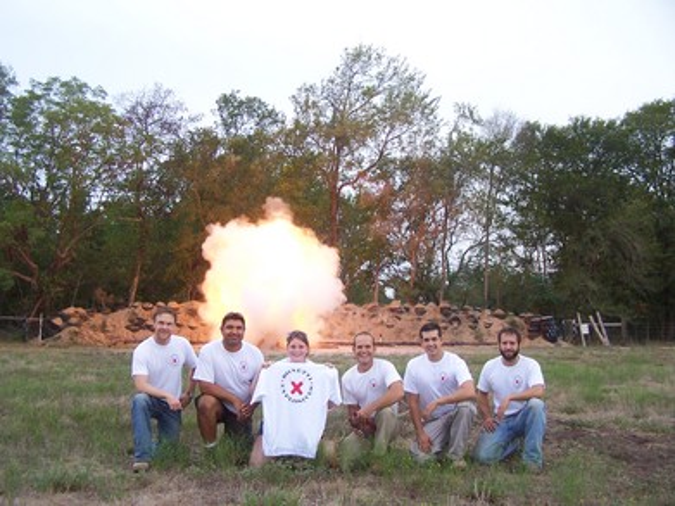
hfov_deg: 49.0
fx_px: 741
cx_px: 338
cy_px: 253
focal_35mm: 38
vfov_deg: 37.7
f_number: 2.8
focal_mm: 6.3
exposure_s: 1/180
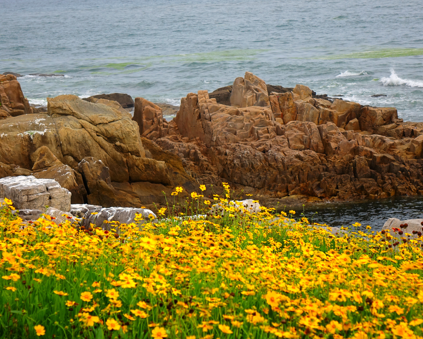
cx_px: 231
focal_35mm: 109
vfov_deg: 14.1
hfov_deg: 17.6
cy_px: 170
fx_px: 1365
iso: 100
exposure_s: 1/250
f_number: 4
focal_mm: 35.3
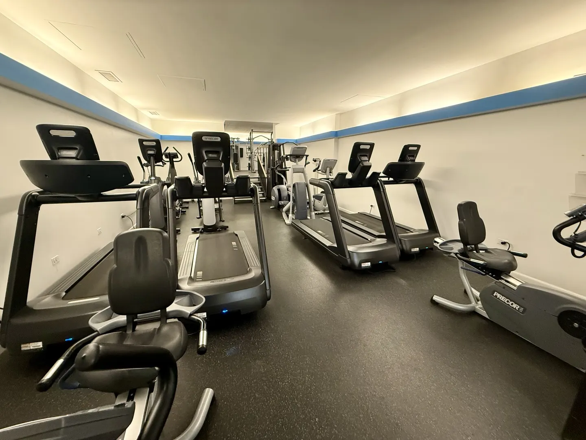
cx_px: 293
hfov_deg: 102.1
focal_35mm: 14
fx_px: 237
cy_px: 220
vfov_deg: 85.7
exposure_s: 1/60
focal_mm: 2.22
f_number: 2.2
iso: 400
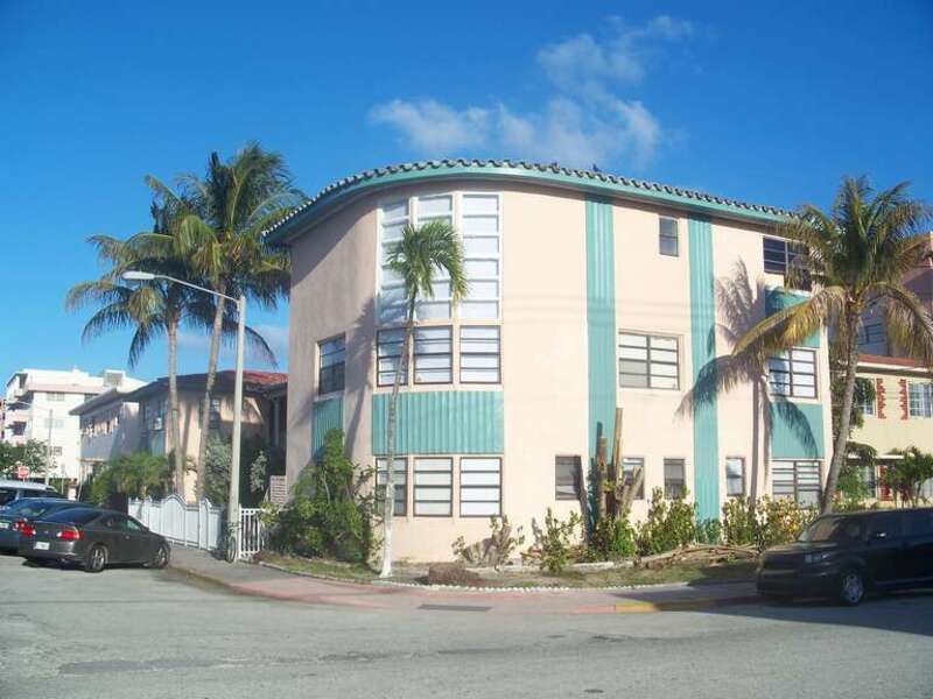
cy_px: 350
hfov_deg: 50.1
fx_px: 997
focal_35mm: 37
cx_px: 466
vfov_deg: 38.7
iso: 64
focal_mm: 7.8
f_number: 4
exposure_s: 1/640
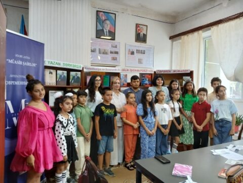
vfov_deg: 53.1
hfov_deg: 67.3
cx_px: 122
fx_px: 183
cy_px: 92
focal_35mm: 26
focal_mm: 3.98
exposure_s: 1/50
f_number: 1.8
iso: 200
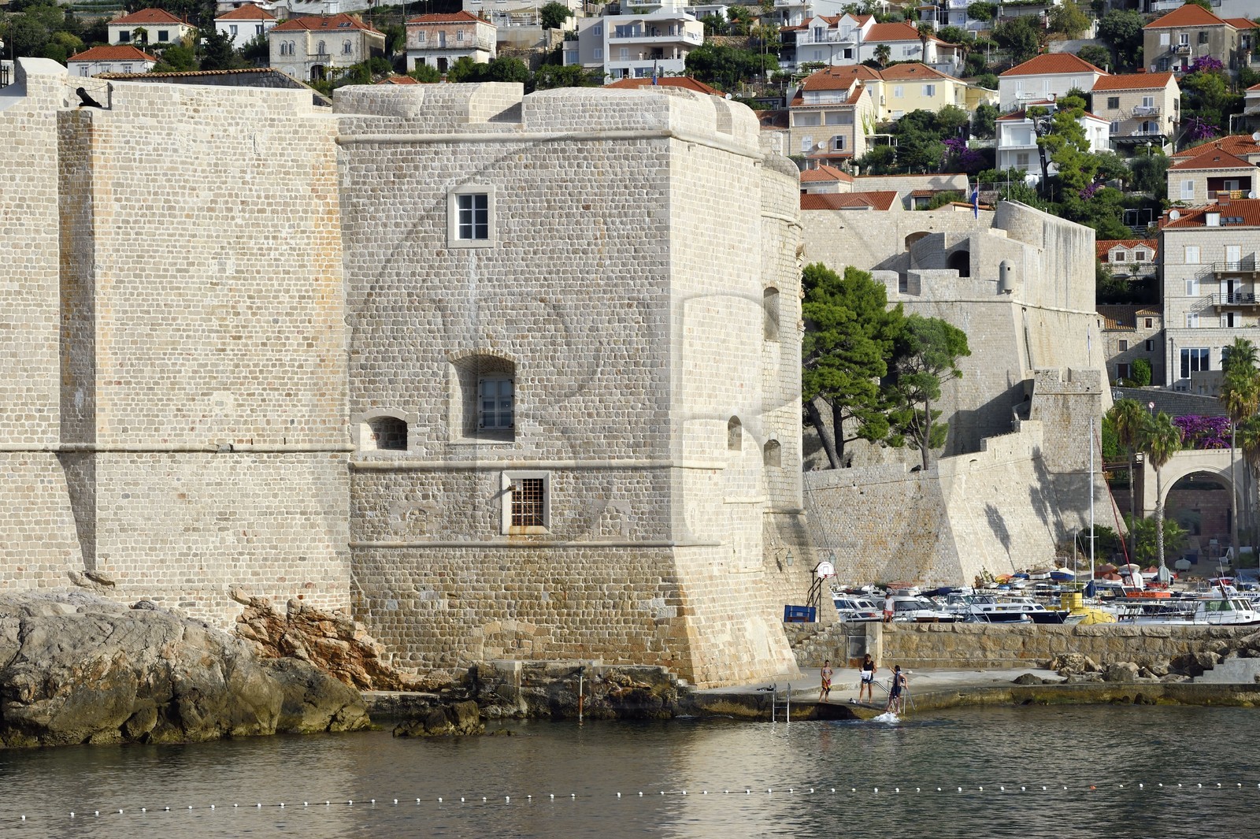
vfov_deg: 10.1
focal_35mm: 135
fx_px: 4722
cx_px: 630
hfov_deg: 15.2
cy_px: 420
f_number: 13
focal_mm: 135
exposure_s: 1/320
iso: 200
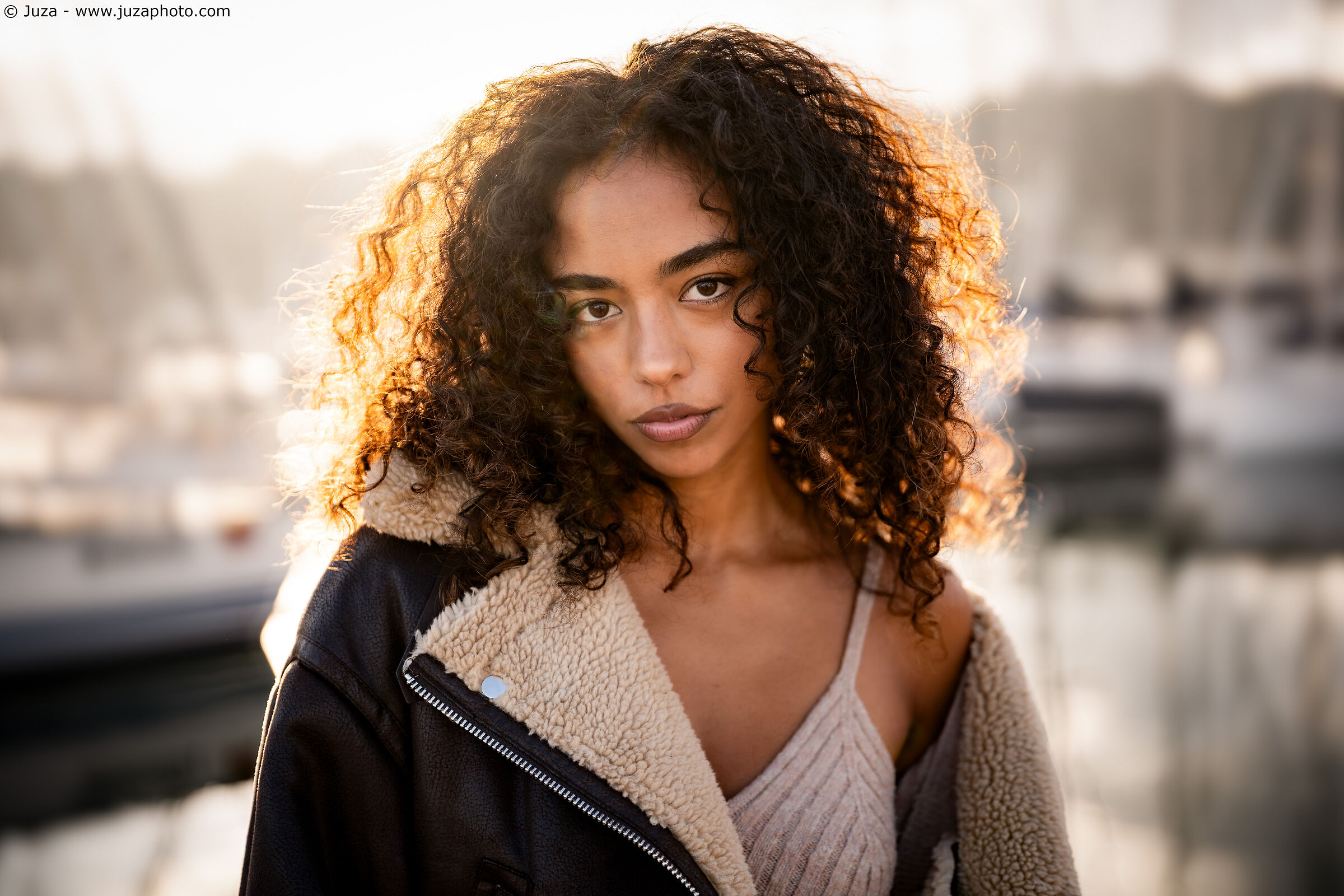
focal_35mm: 45
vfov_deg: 29.9
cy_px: 448
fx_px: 1680
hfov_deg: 43.6
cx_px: 672
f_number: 1.8
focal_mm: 45
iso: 400
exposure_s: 1/2500
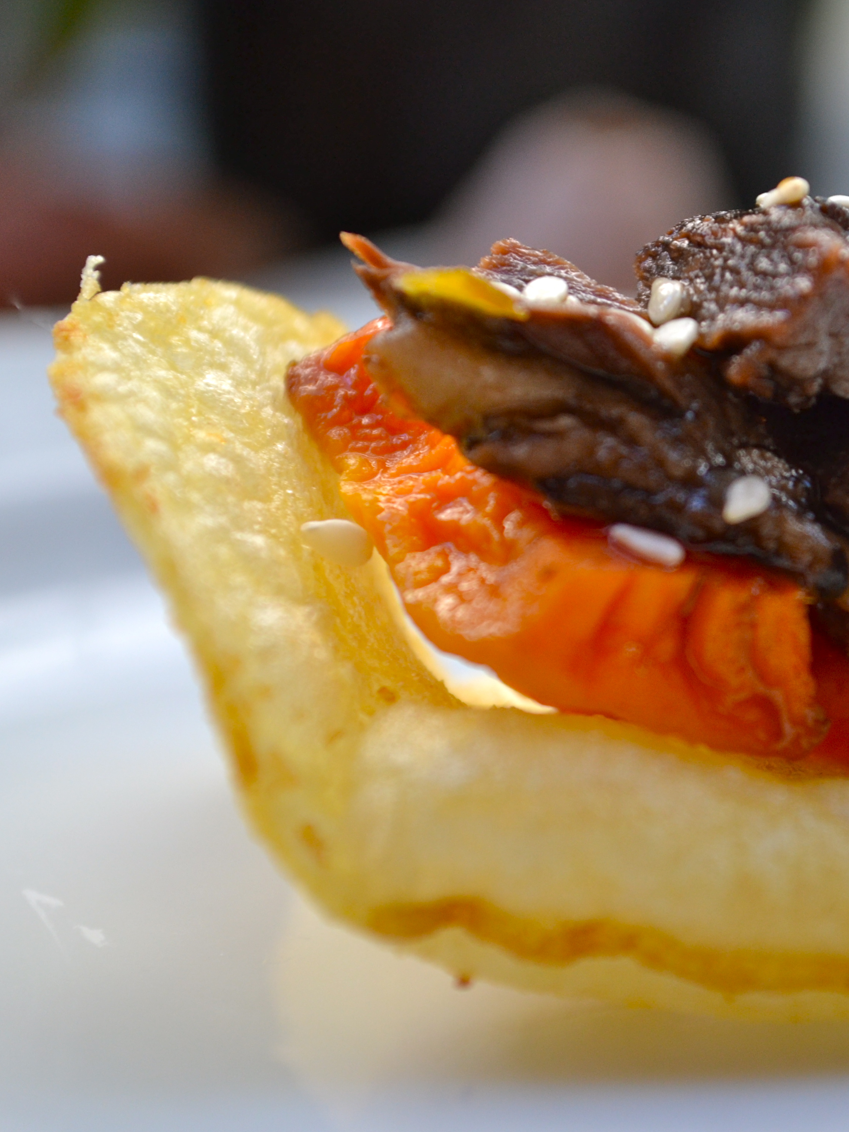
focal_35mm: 120
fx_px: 3915
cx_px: 716
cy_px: 566
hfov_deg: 12.3
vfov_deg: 16.5
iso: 400
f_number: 5.6
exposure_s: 1/100
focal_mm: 55
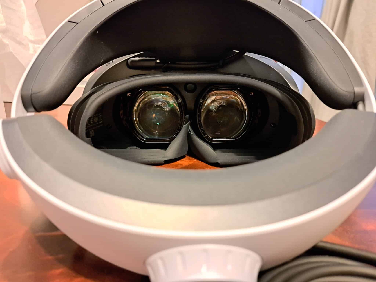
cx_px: 188
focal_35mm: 24
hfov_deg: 71.6
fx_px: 261
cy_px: 141
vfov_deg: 56.8
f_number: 1.8
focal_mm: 5.23
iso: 1250
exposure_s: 1/7
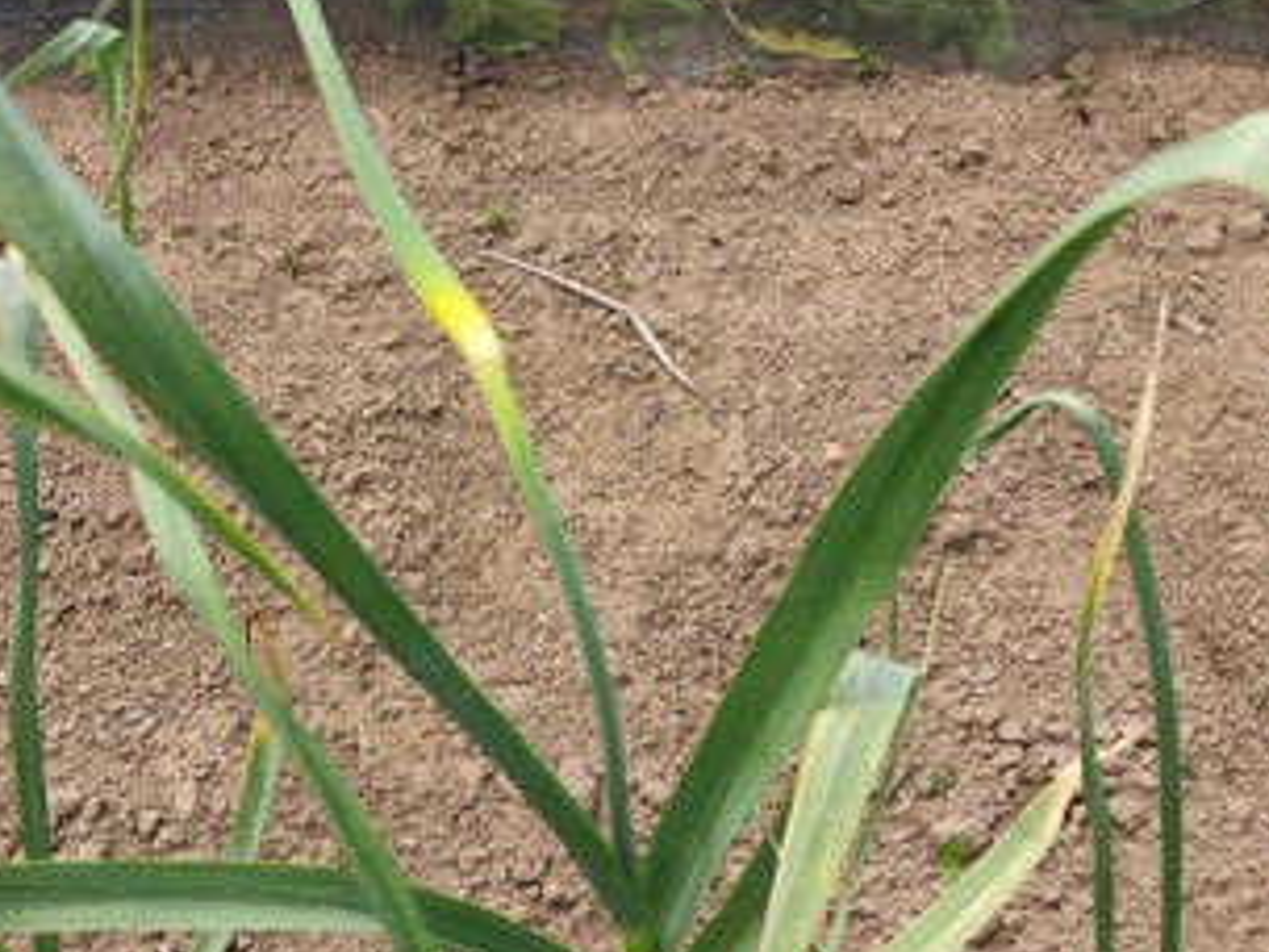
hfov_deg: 45.3
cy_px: 526
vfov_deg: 35.1
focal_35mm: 41
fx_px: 1503
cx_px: 459
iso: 100
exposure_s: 1/367
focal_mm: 4.74
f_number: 1.79
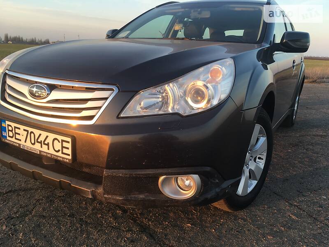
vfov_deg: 48.2
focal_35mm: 29
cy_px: 124
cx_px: 164
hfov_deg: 61.7
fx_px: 276
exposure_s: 1/105
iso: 25
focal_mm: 4.2
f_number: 2.2
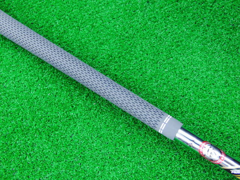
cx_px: 120
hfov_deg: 50.1
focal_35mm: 37
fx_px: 257
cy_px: 90
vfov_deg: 38.7
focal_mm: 6.42
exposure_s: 1/20
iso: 400
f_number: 3.6
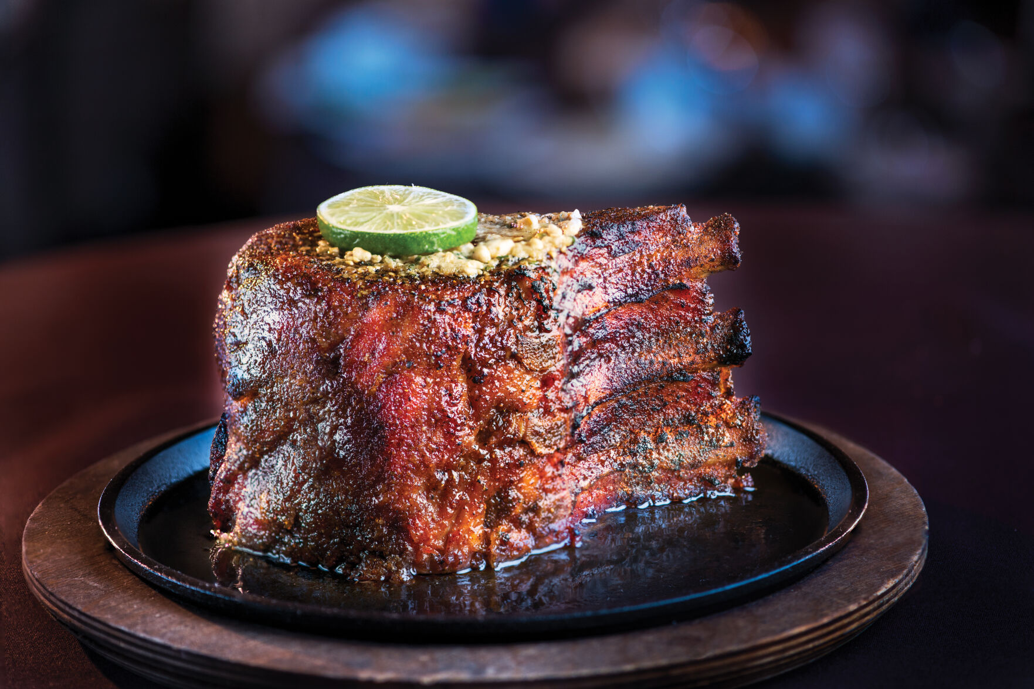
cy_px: 344
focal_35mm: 105
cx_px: 517
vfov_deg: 13.0
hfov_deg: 19.5
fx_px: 3015
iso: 400
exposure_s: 1/15
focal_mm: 105
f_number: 4
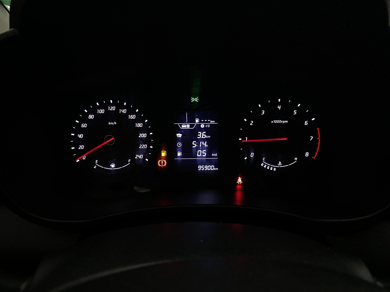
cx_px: 195
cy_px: 146
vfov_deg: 53.1
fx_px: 293
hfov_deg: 67.3
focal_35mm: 26
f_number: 1.8
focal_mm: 4.25
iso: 400
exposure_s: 1/40
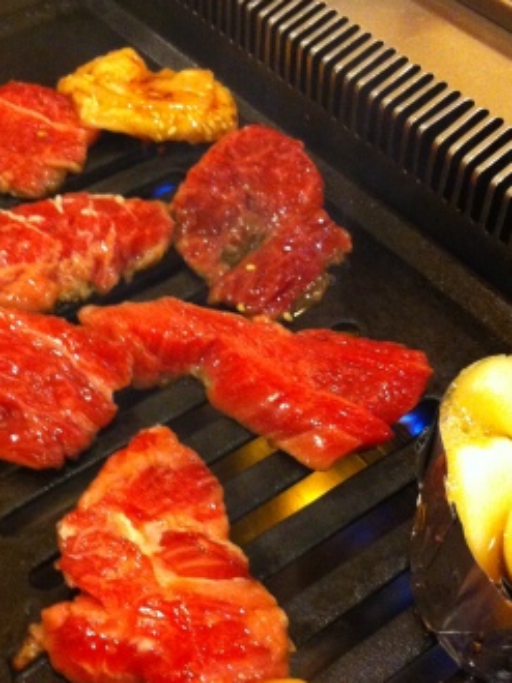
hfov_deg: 27.4
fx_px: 1047
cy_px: 354
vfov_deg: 36.2
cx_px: 208
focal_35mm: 53
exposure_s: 1/15
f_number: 2.8
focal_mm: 3.85
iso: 500
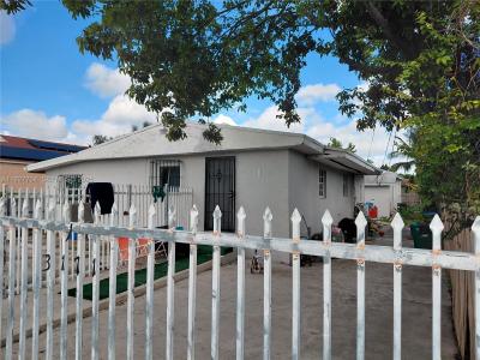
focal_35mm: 25
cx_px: 240
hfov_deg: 69.4
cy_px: 180
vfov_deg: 54.9
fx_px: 347
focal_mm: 4.69
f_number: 1.8
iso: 50
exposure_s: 1/1875
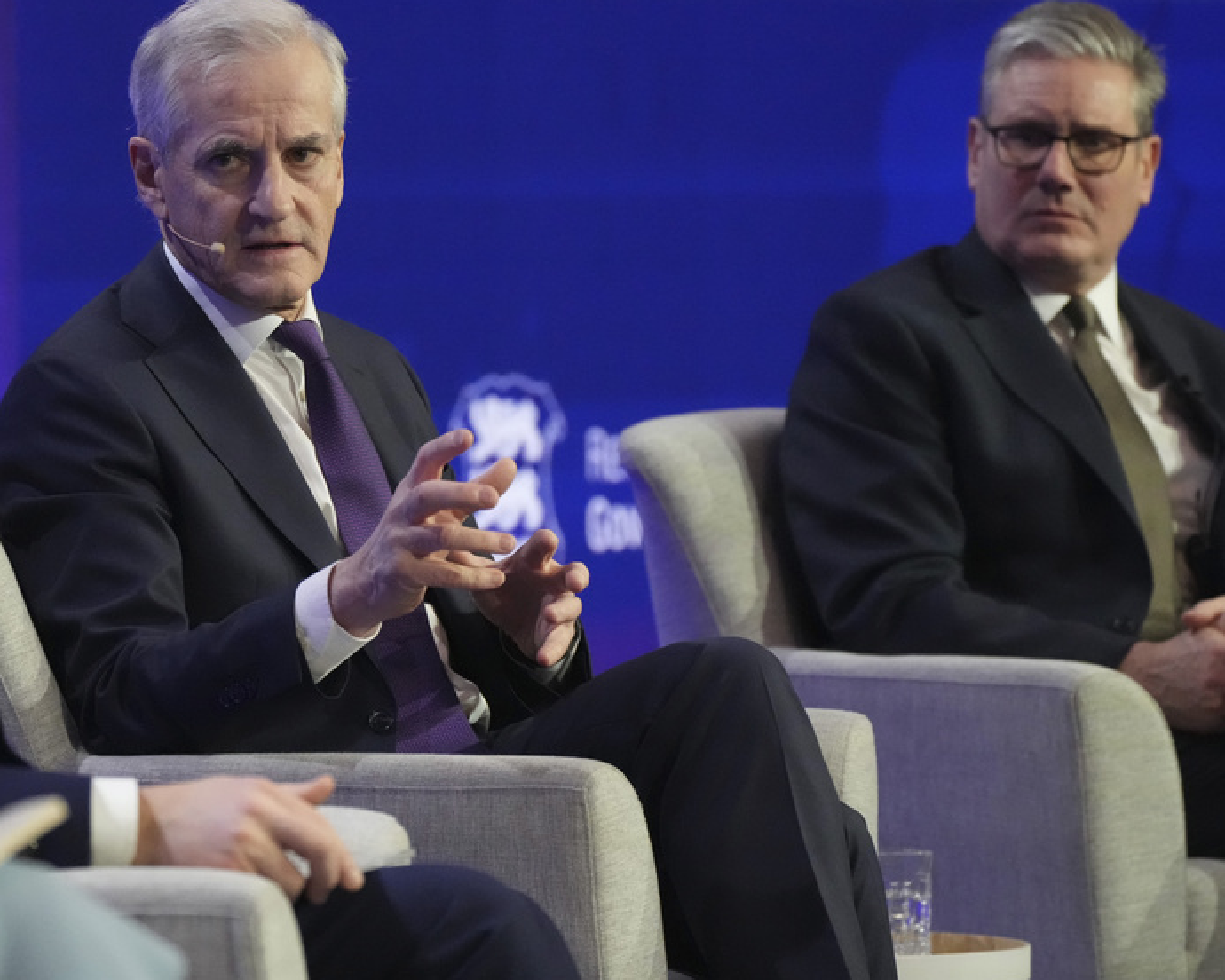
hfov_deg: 6.1
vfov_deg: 4.9
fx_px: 11420
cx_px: 396
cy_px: 413
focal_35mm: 315
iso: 10000
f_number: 5.6
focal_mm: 226
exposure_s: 1/400
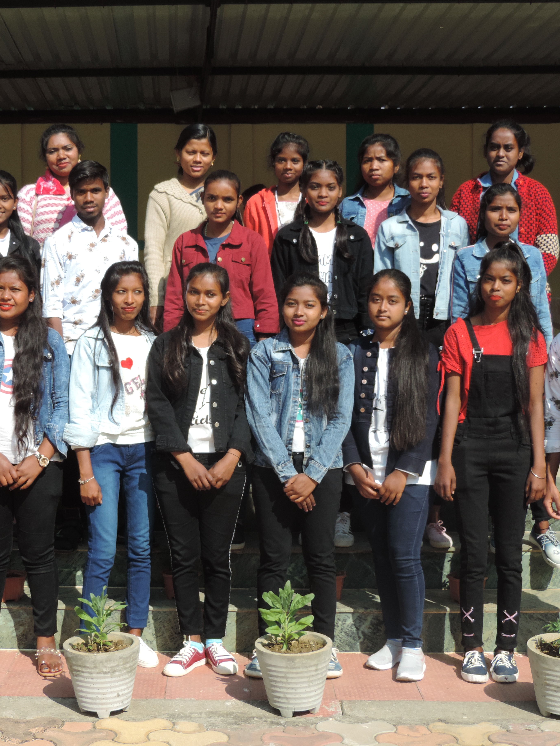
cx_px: 166
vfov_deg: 30.7
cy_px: 374
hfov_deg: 23.1
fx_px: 1359
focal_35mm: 63
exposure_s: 1/640
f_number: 3.5
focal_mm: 8.3
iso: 80
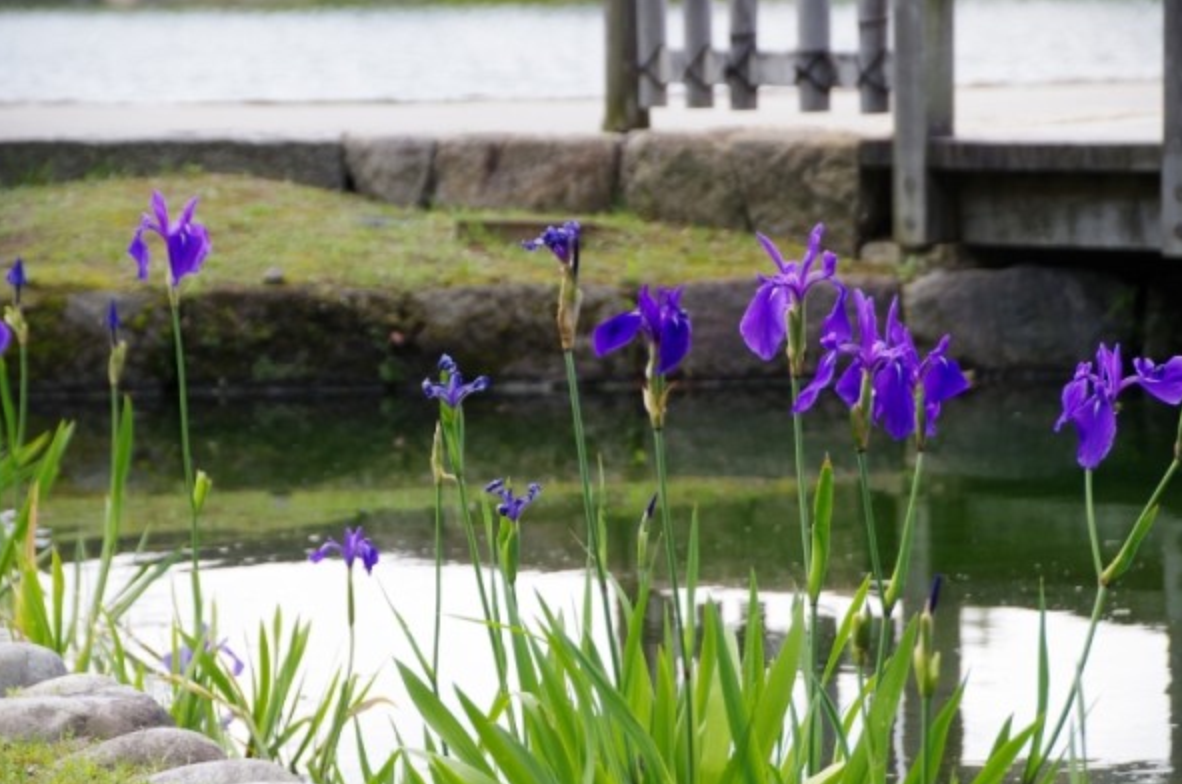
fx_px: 5573
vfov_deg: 8.0
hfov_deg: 12.1
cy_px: 420
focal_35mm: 170
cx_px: 596
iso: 400
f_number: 5.6
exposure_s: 1/160
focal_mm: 105
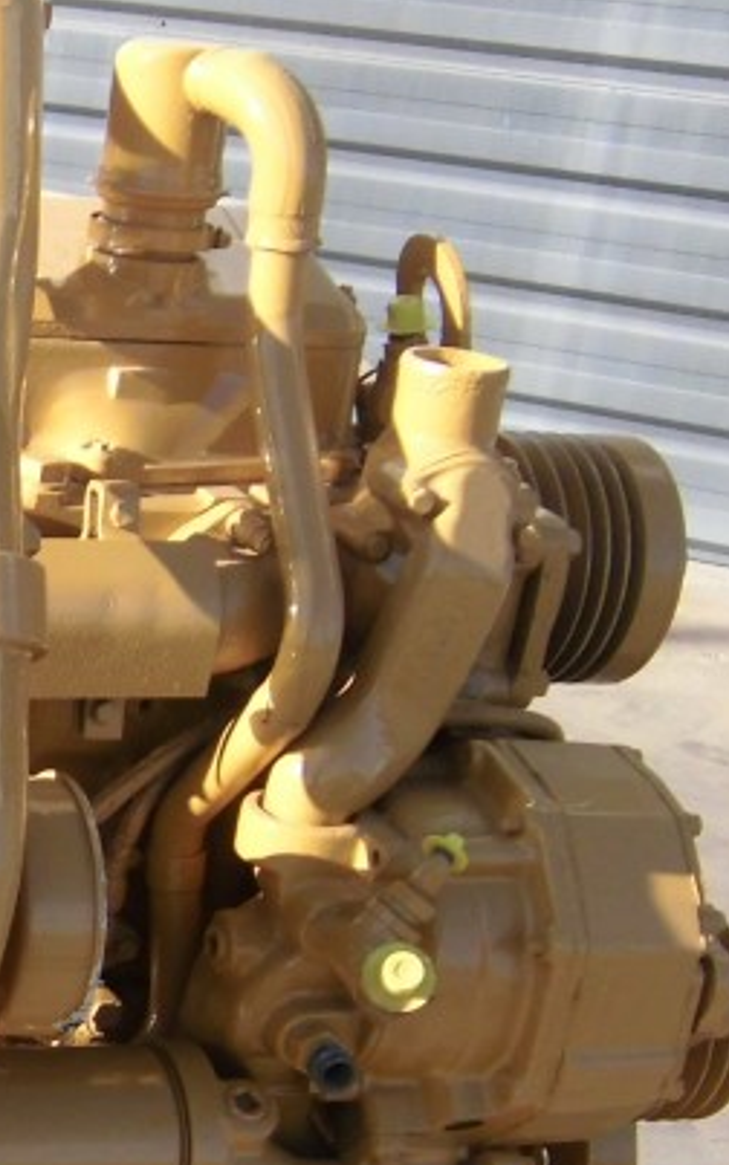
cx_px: -411
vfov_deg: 28.9
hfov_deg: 16.7
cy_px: 885
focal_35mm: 70
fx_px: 2224
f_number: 2.8
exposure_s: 1/640
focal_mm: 4.7
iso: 100
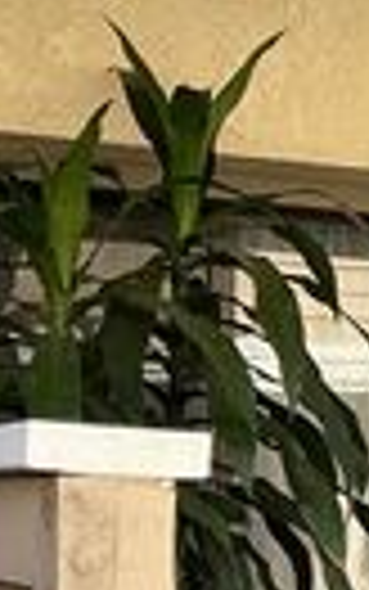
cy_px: 480
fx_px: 1881
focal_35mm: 117
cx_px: 1048
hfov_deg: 9.3
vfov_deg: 17.7
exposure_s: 1/272
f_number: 1.8
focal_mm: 3
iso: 16
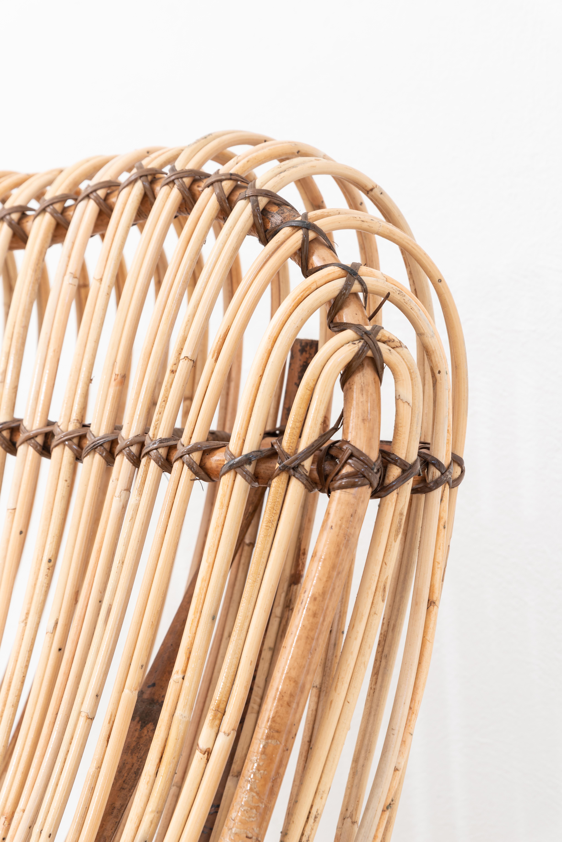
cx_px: 281
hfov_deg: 19.5
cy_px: 421
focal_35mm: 70
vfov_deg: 28.8
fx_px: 1638
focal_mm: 70
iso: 200
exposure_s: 1/45
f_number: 8
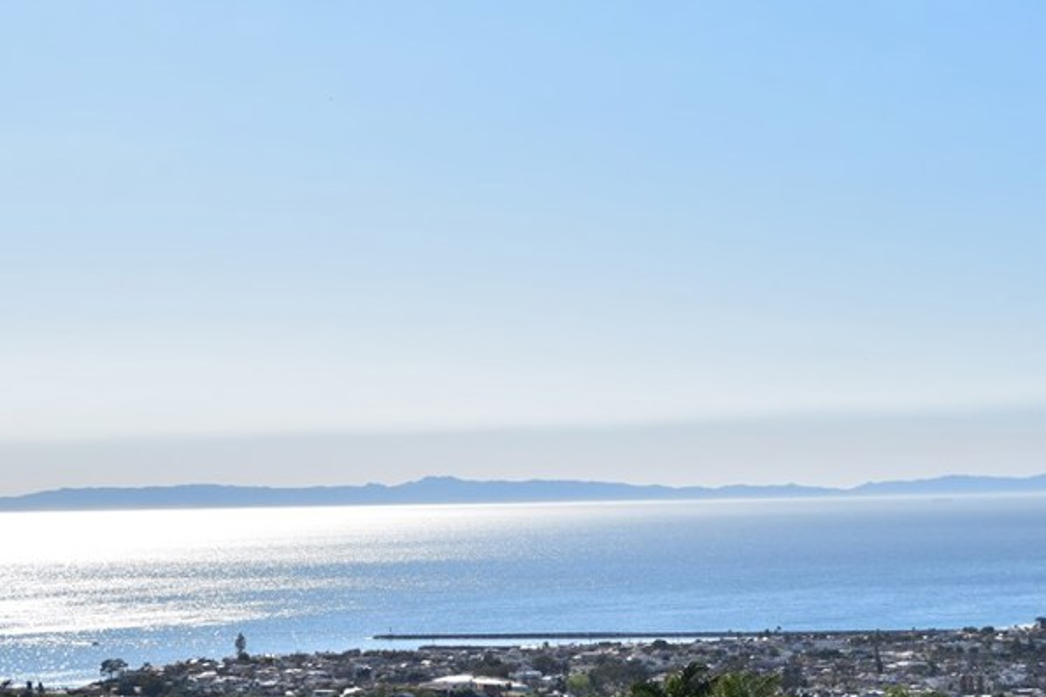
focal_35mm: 98
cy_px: 536
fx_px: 2846
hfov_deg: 20.8
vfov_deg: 13.9
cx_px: 448
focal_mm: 38
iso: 200
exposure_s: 1/640
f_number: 11
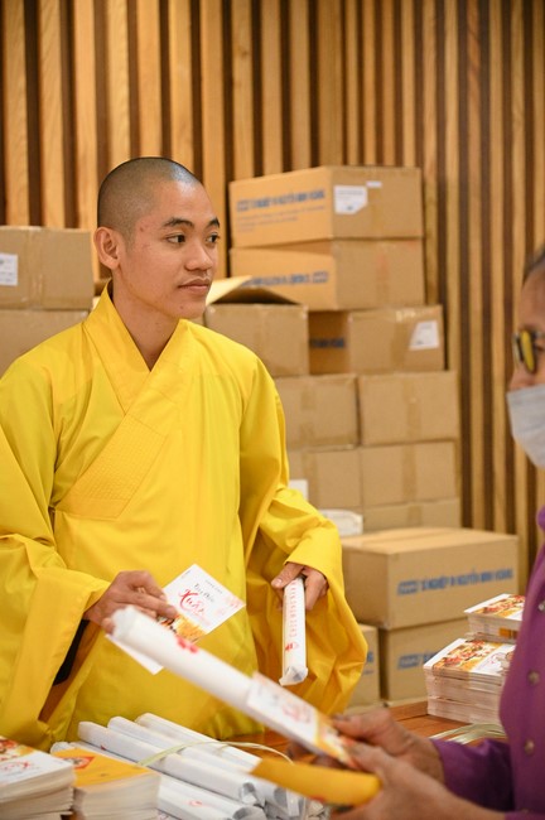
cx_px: 272
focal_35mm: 75
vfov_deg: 27.0
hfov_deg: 18.1
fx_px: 1707
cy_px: 410
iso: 10000
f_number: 4.5
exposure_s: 1/250
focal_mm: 75
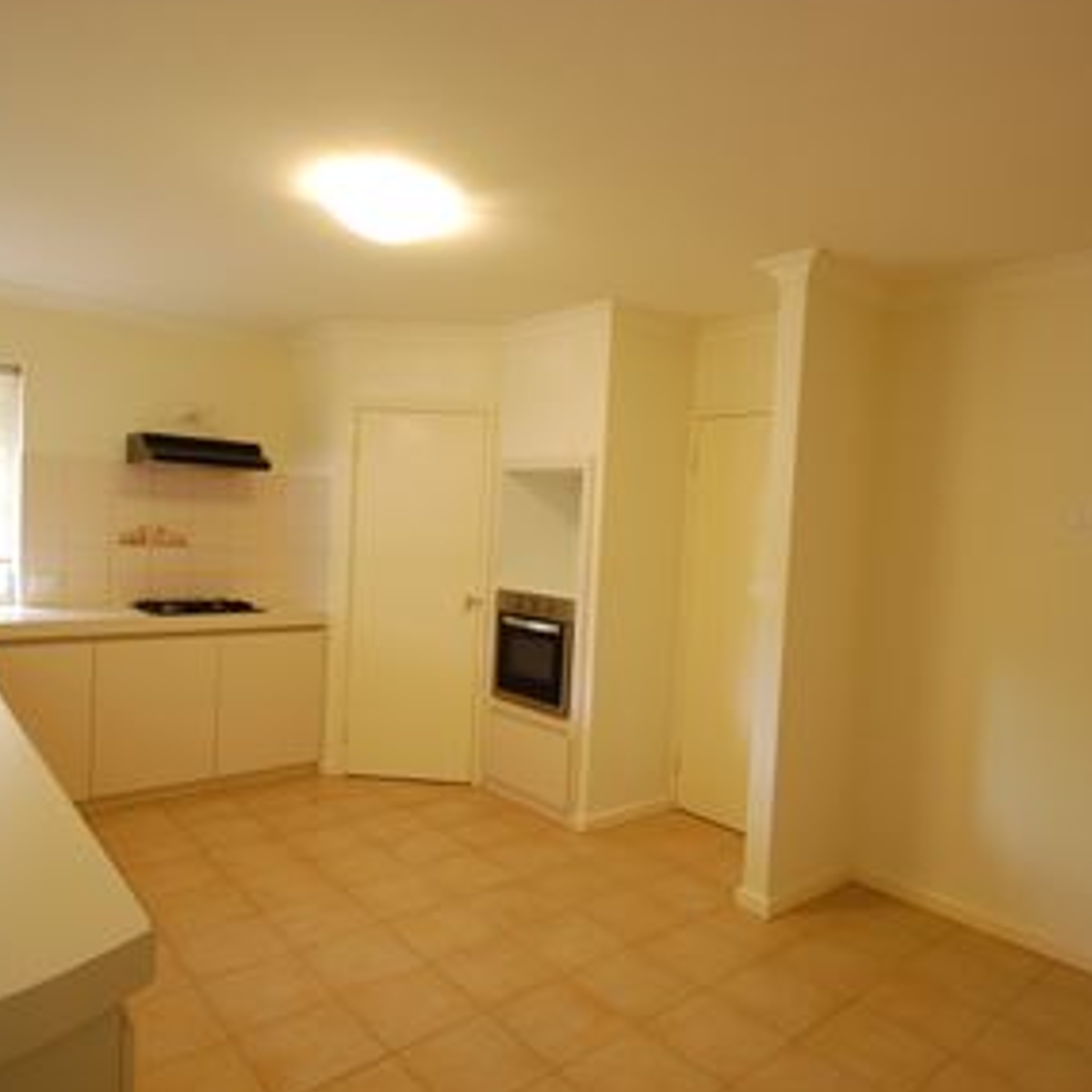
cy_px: 542
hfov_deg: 72.1
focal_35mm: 21
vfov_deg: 72.1
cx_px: 544
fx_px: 749
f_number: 3.5
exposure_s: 1/15
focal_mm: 10
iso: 200
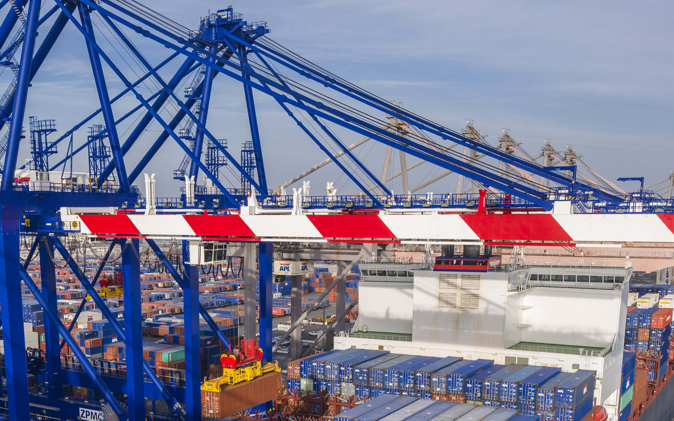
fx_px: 808
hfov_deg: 44.9
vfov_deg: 27.7
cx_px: 249
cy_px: 408
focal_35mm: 44
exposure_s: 1/400
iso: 200
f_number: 8
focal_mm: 19
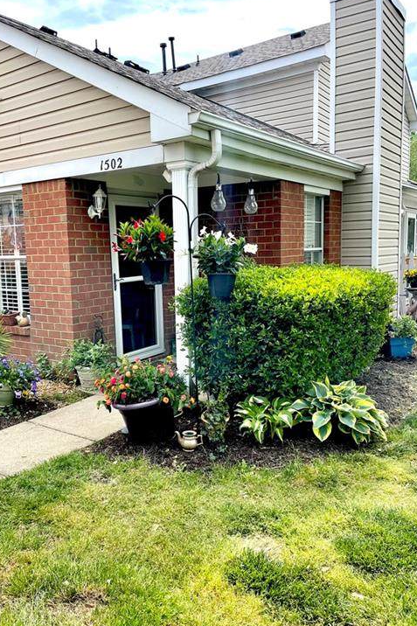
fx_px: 504
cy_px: 310
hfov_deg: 44.9
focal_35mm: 29
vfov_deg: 63.7
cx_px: 188
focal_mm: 5.1
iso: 32
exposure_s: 1/901
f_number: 1.6
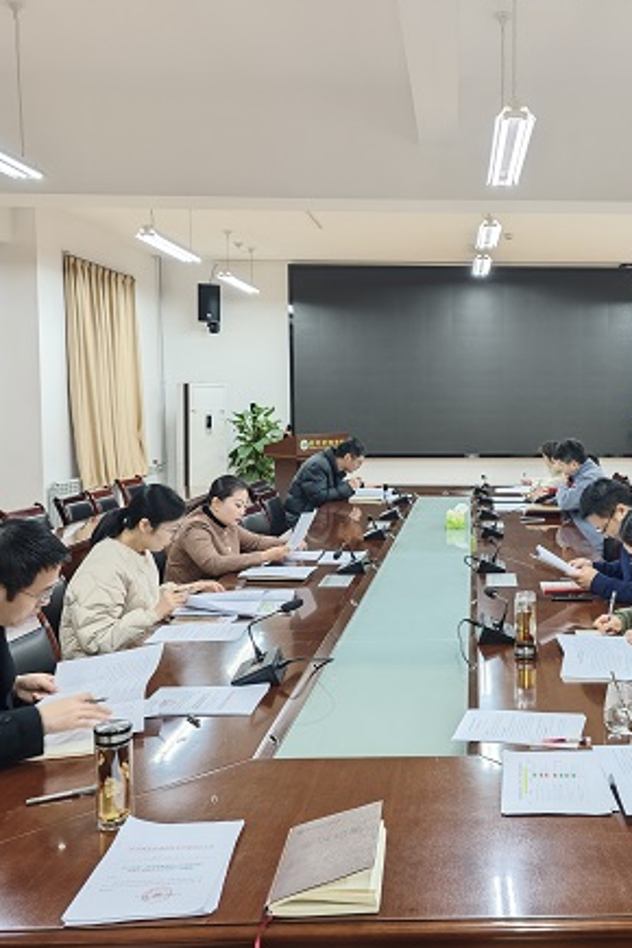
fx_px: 869
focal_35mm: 33
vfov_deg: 57.2
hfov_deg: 38.5
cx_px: 506
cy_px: 460
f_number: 1.6
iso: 500
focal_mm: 6.55
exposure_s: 1/50.2
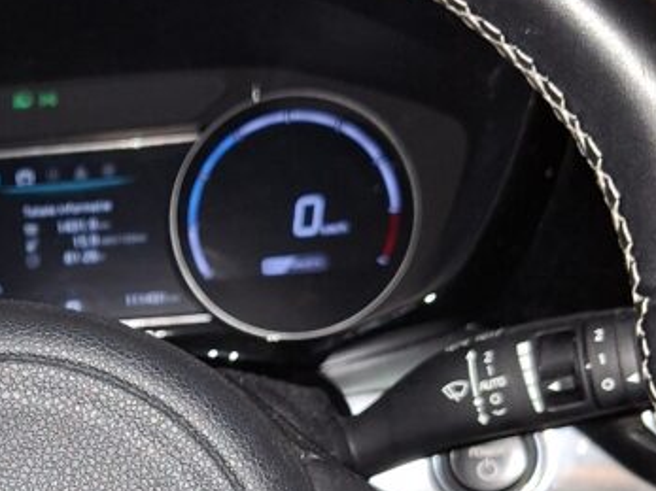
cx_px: 43
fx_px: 1004
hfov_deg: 33.9
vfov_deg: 25.5
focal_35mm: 53
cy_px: 540
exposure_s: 1/50
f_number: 1.8
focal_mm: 5.54
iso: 200
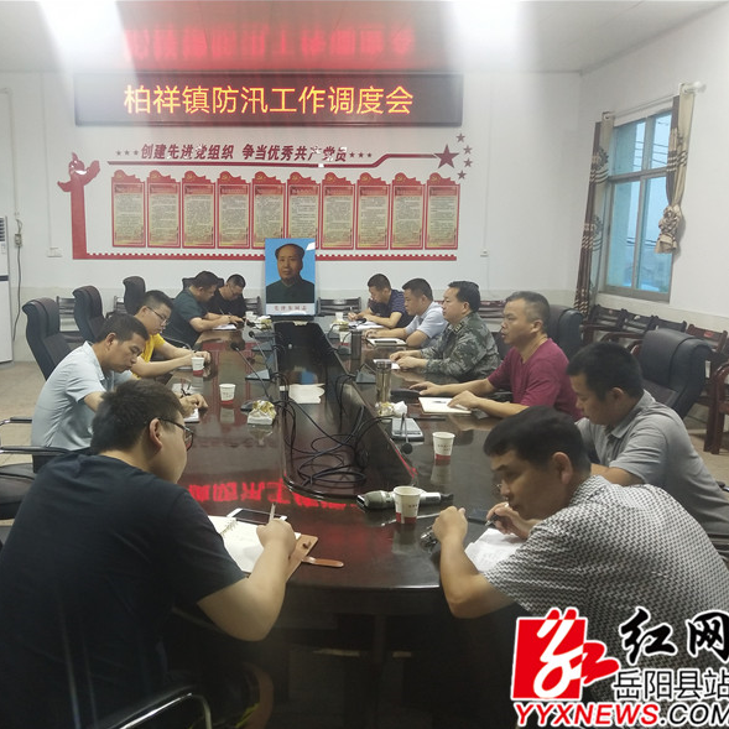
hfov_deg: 45.5
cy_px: 370
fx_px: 858
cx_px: 252
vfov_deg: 46.0
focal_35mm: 36
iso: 279
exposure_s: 1/50
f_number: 1.8
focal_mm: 3.95
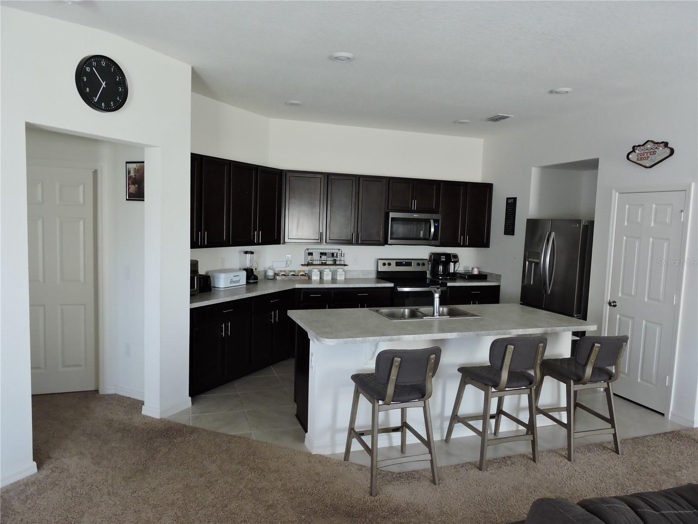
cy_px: 262
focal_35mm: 24
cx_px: 349
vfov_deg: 56.8
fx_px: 484
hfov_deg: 71.6
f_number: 3.3
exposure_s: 1/15
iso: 400
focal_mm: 4.3
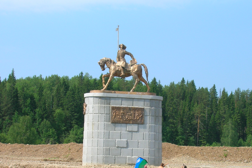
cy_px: 128
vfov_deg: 15.3
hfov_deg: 22.8
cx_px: 159
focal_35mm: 89
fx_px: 623
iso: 50
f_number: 6.1
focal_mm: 10.4
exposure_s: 1/187
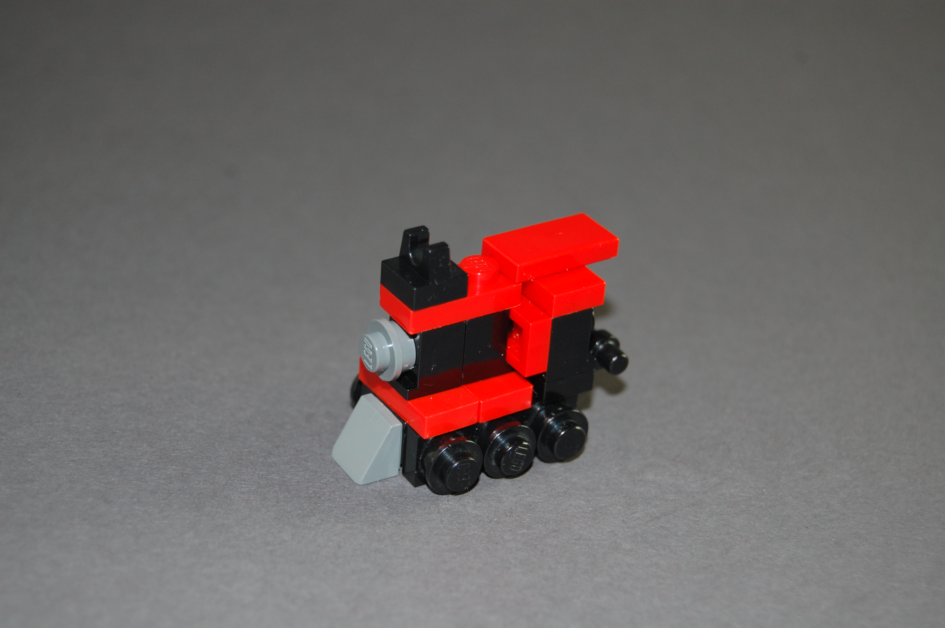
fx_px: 2164
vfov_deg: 16.5
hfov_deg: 24.6
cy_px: 314
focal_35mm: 82
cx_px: 472
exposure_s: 1/60
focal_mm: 55
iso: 400
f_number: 5.6
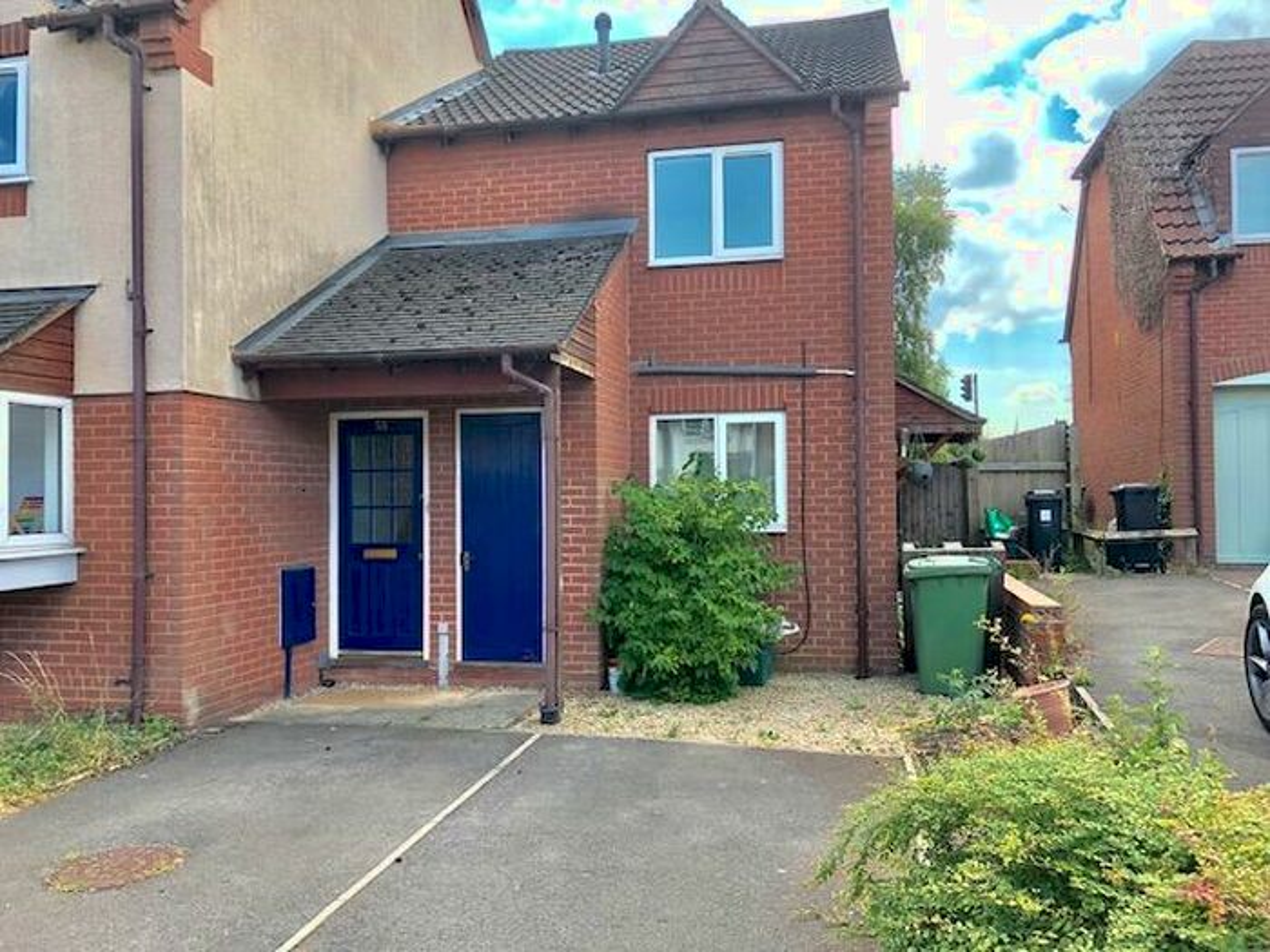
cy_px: 476
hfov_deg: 63.4
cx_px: 635
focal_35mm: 28
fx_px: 1027
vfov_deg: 49.7
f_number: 1.8
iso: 20
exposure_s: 1/403
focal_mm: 4
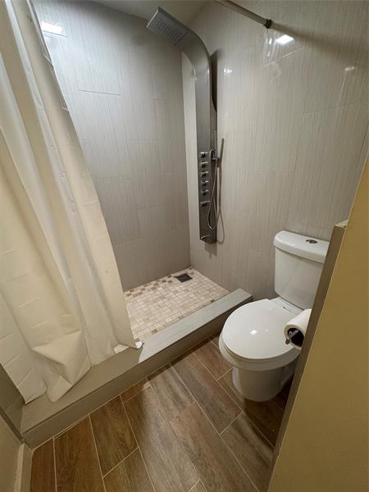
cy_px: 246
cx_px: 184
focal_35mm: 14
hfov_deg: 85.7
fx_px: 199
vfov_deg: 102.1
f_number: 2.2
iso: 200
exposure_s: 1/60
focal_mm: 2.22
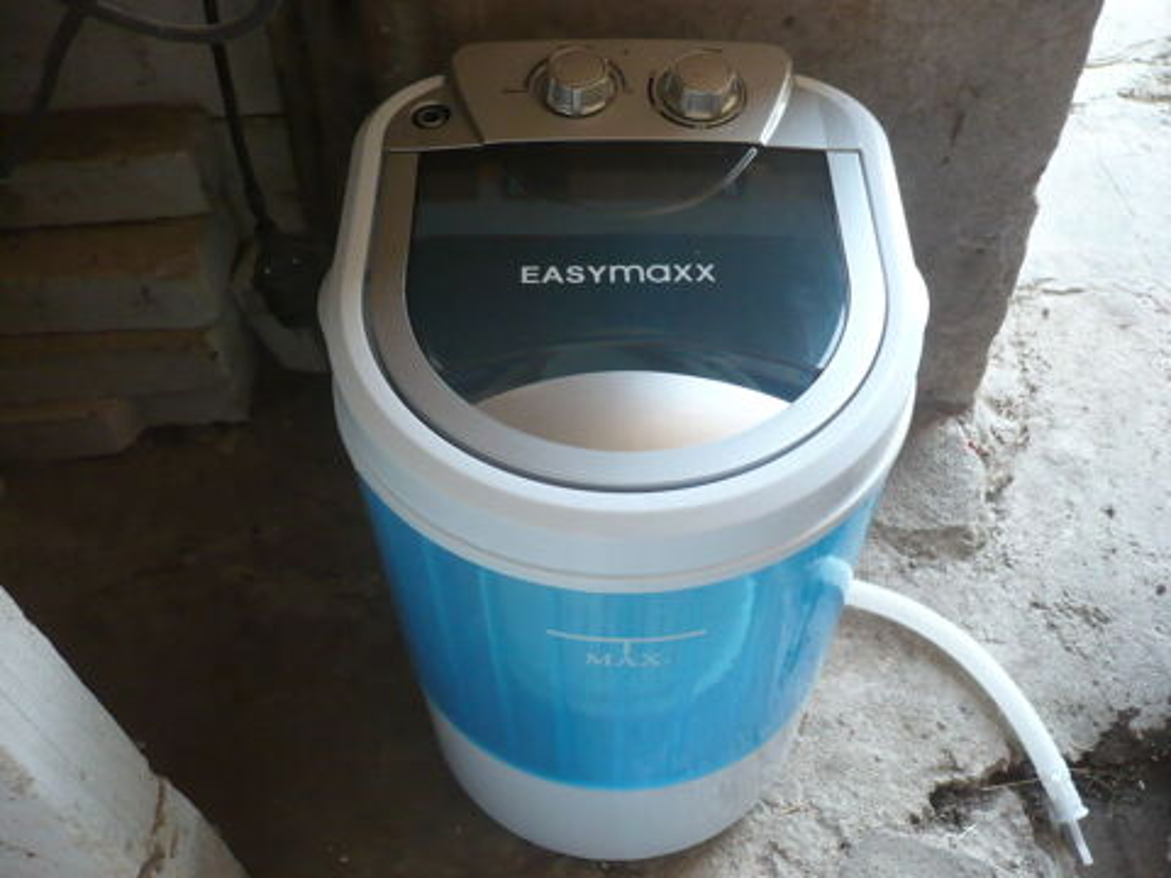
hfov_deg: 52.6
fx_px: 1184
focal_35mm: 35
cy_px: 439
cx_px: 586
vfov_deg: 40.7
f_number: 2.8
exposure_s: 1/50
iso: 200
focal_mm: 5.8
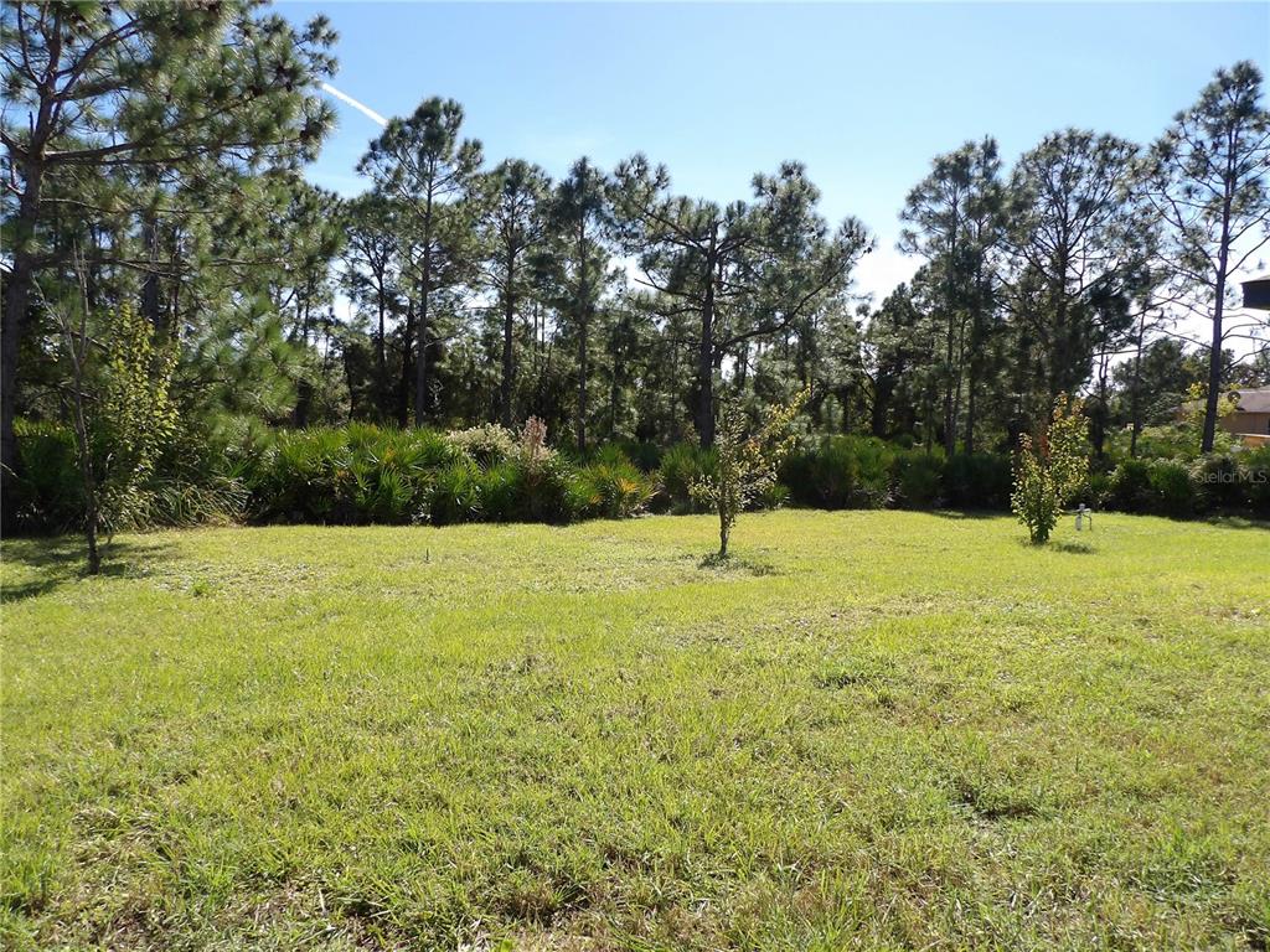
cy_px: 476
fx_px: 881
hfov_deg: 71.6
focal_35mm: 24
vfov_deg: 56.8
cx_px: 635
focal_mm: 4.3
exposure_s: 1/742
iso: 100
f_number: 3.2
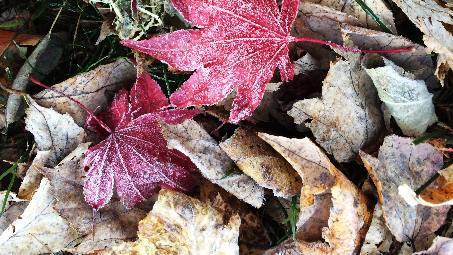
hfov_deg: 61.0
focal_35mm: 32
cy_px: 87
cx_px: 228
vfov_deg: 36.3
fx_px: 384
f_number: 2.2
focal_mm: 4.15
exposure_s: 1/30
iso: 125
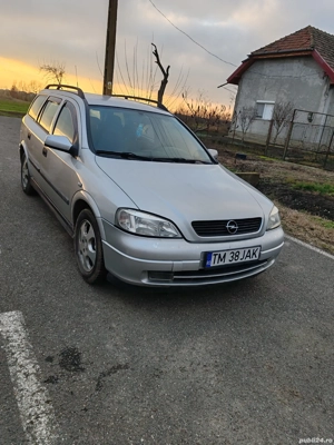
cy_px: 222
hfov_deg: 51.4
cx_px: 167
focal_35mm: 27
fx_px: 347
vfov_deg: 65.3
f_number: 1.9
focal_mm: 6.12
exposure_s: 1/190
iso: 50
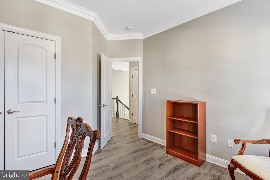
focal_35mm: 17
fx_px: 128
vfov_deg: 70.5
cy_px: 90
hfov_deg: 93.3
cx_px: 135
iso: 400
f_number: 8
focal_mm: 17
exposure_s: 1/15
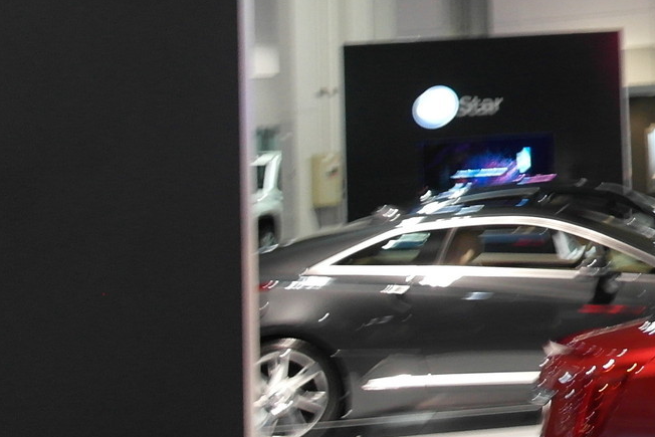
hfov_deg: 15.6
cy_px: -141
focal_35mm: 115
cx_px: 1116
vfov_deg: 11.6
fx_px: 2093
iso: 800
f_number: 3.5
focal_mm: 20
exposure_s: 1/20
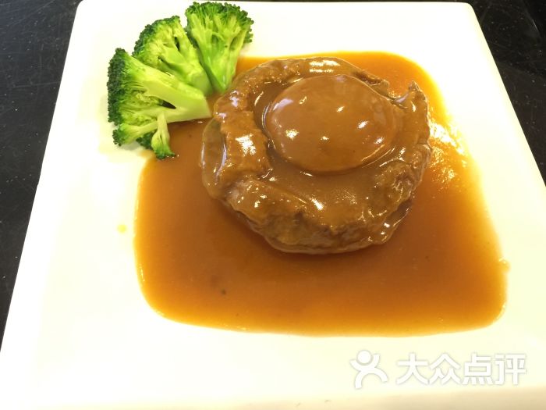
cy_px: 205
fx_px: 457
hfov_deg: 61.7
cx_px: 273
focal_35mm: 29
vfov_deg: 48.2
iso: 80
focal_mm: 4.15
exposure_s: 1/4
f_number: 2.2
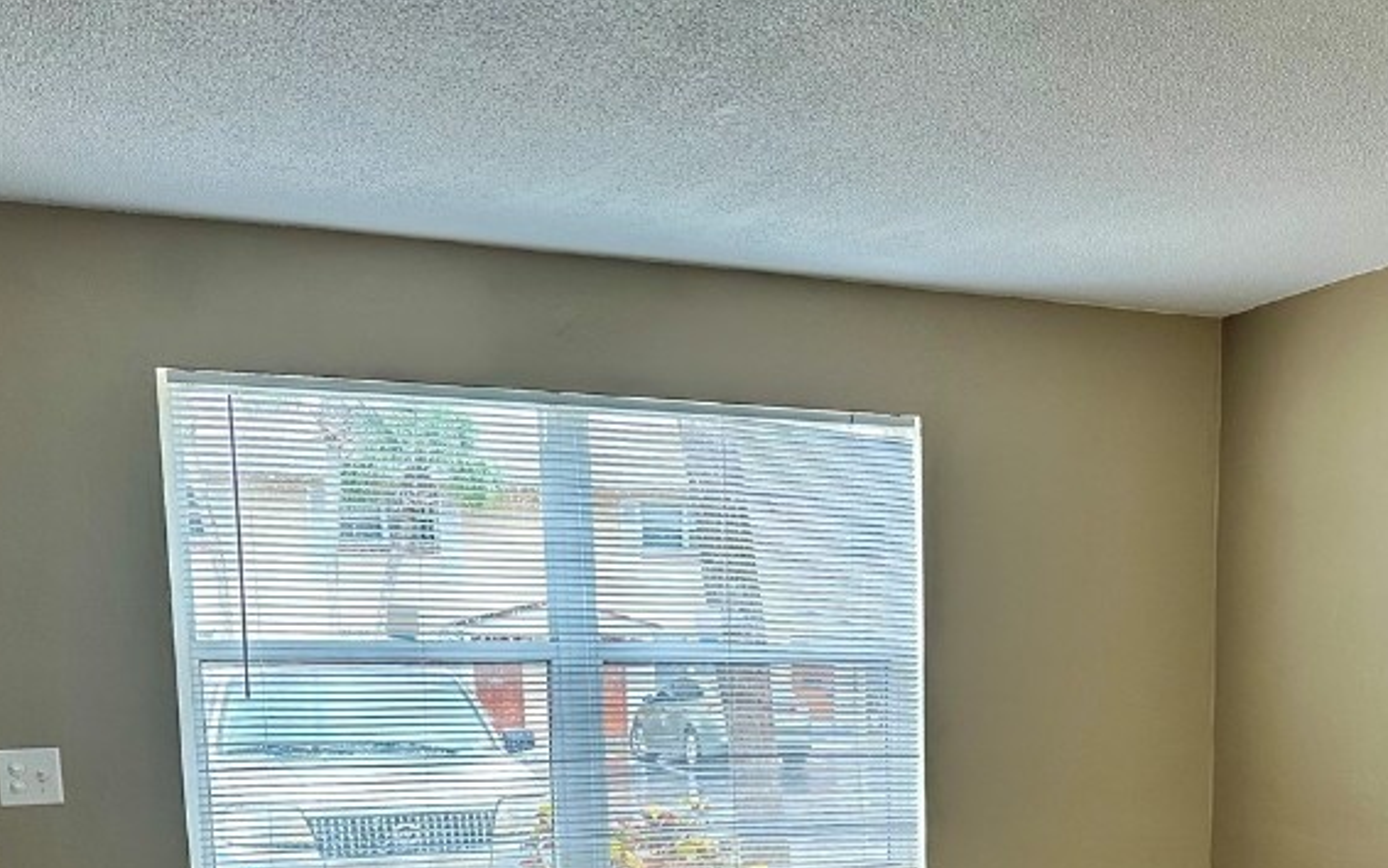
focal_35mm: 46
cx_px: 925
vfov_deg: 26.1
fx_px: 1740
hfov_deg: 42.9
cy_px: 922
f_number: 1.78
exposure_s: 1/120
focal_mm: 6.86
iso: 200
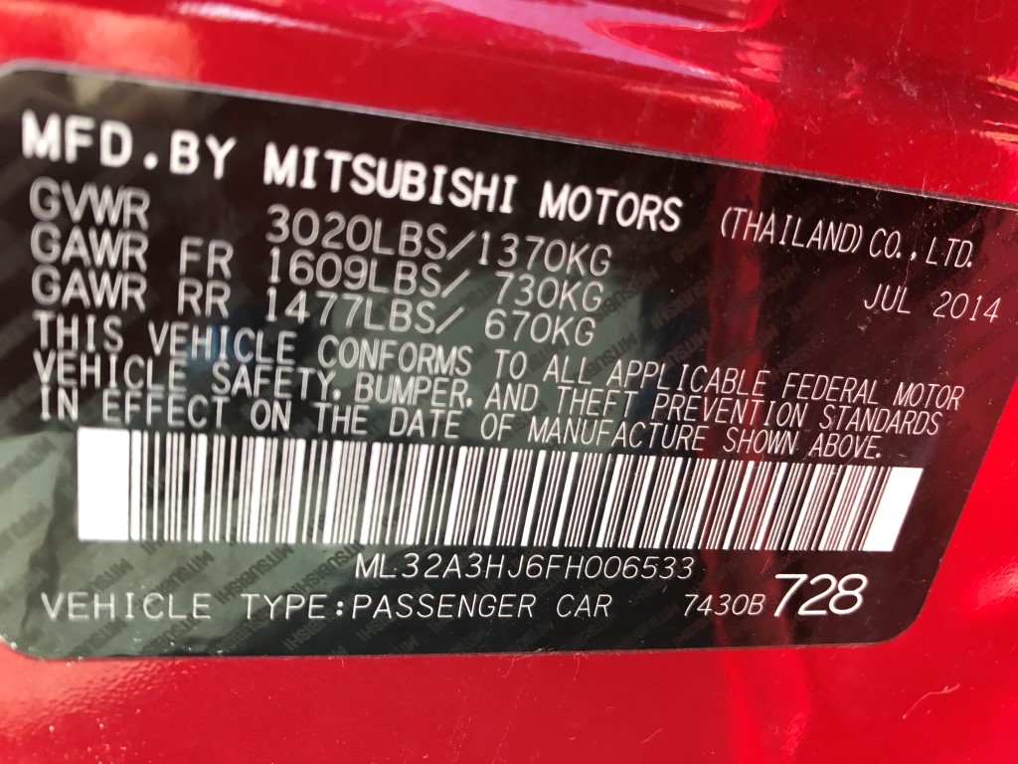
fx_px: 823
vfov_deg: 49.7
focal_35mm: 28
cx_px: 509
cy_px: 382
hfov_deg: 63.4
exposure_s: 1/90
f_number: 1.8
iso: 32
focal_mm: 3.99
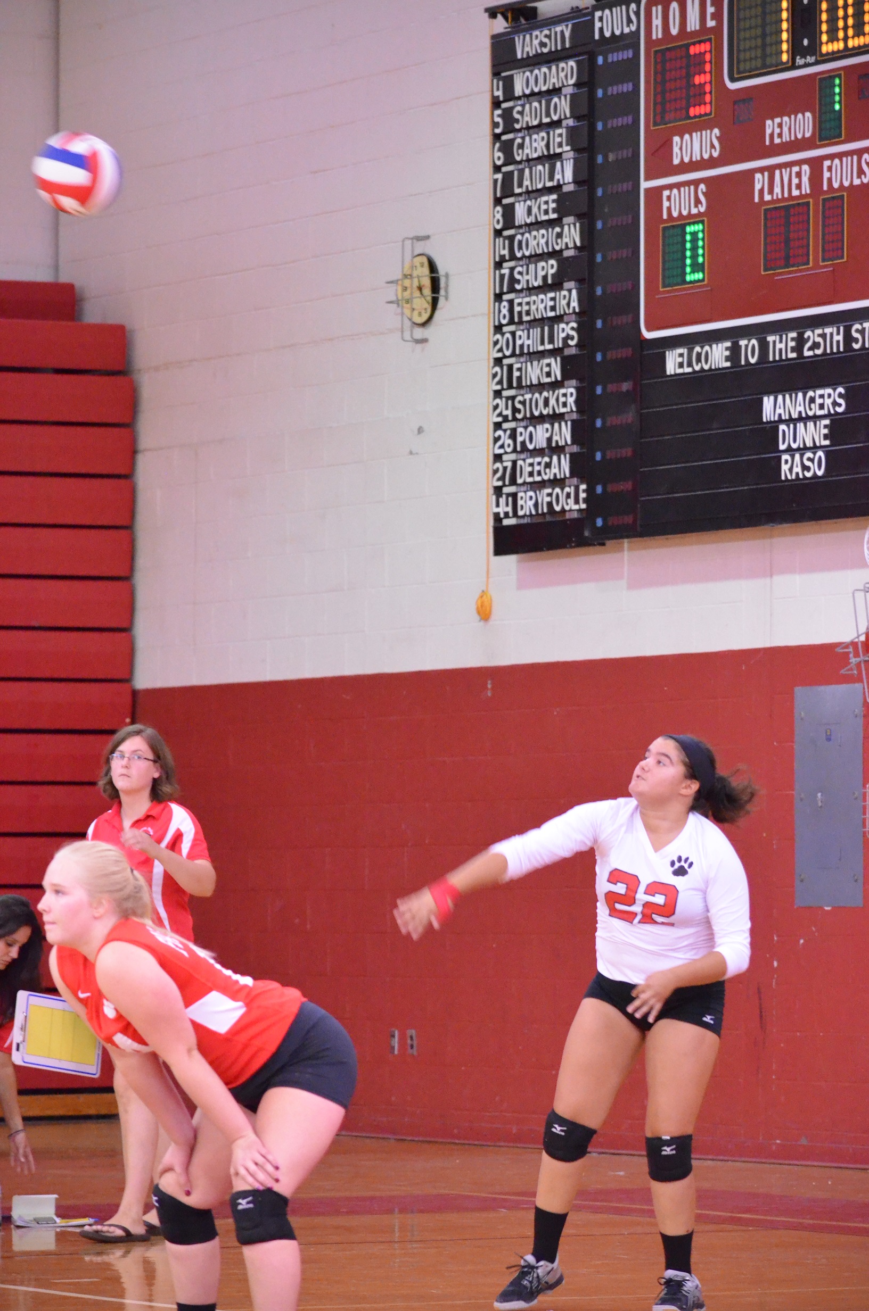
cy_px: 656
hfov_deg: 7.9
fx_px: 6328
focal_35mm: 174
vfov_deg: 11.8
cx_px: 434
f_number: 4.8
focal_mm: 116
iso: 6400
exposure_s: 1/320
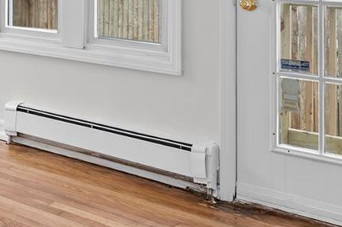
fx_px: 636
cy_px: -48
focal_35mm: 67
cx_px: -8
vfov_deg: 19.1
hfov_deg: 28.1
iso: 320
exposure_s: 1/6
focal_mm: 14
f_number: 10
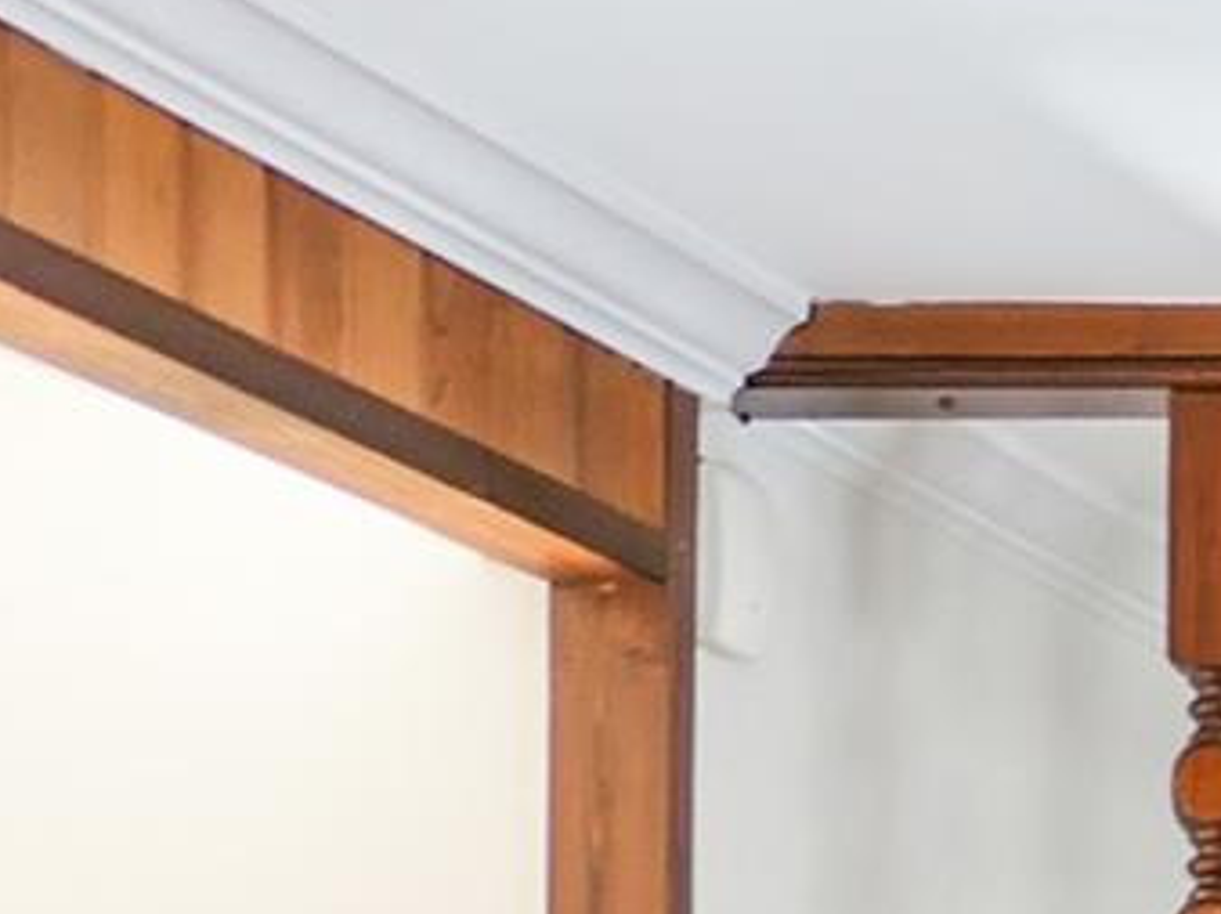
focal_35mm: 140
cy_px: 1895
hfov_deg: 11.1
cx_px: 3222
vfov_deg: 9.8
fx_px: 4935
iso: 125
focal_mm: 8.8
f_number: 1.4
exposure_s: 1/125
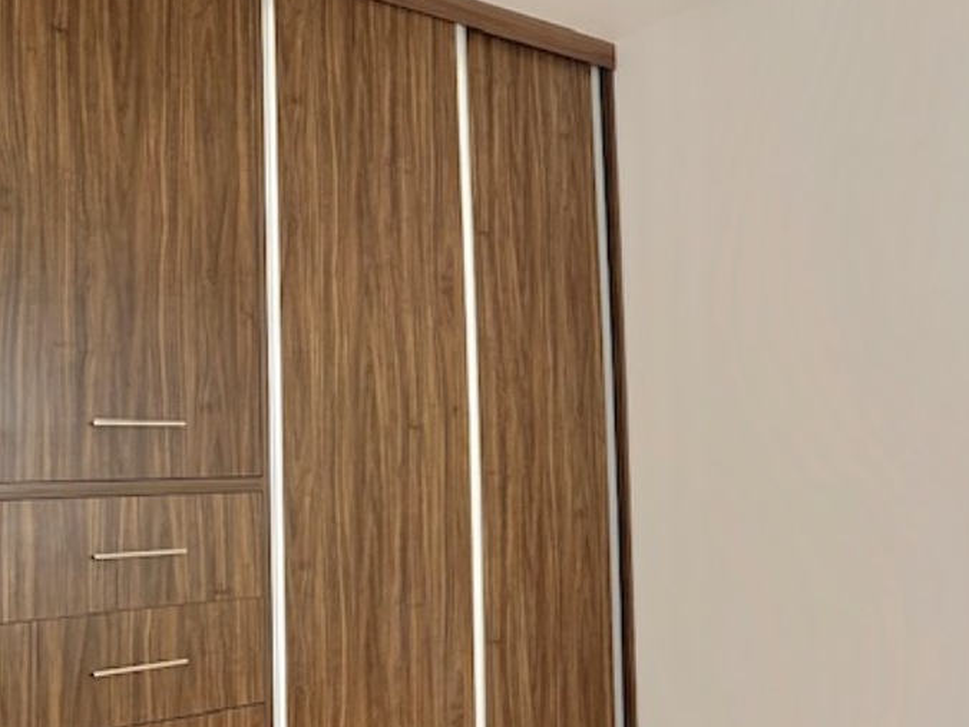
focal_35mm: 41
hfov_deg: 44.1
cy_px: 420
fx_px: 1148
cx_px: 741
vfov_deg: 35.1
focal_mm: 4.25
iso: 64
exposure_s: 1/121
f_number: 1.8
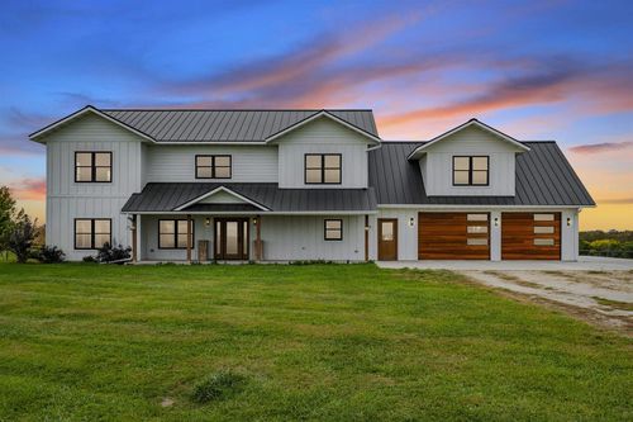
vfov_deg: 39.9
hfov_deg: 57.2
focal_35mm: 33
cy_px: 211
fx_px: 580
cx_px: 316
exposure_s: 1/640
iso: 800
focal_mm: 33
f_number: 10
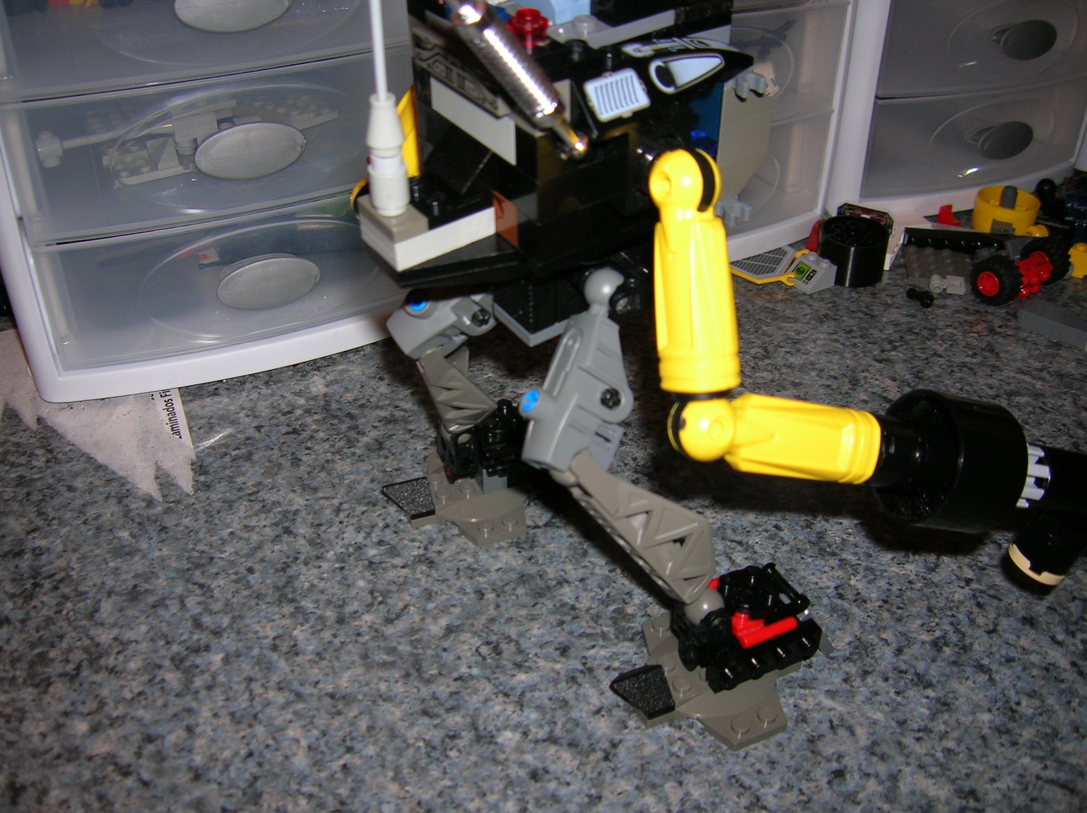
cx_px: 544
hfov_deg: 54.0
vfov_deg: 41.7
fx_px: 1067
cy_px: 406
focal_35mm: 34
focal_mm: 5.7
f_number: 2.9
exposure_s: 1/60.1
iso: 50
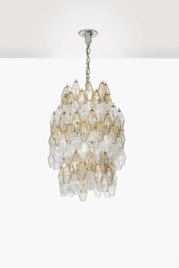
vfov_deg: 30.5
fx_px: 492
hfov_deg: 20.6
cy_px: 134
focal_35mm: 66
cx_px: 90
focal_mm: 66
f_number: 16
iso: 100
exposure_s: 1/200
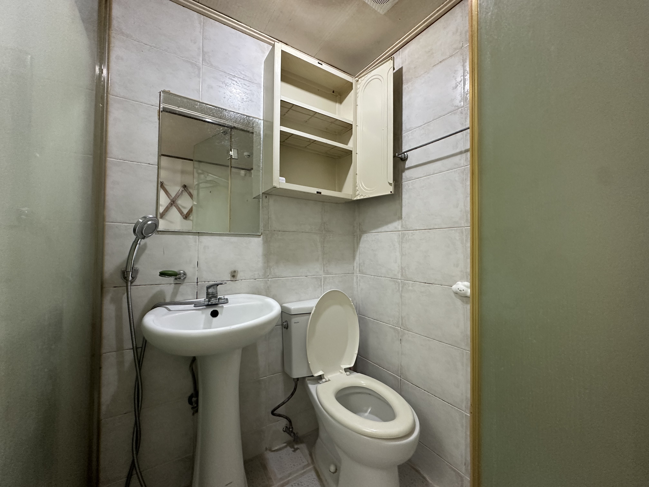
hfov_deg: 102.1
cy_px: 244
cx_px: 324
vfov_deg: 85.7
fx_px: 262
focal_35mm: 14
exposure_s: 1/60
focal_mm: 2.22
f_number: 2.2
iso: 400
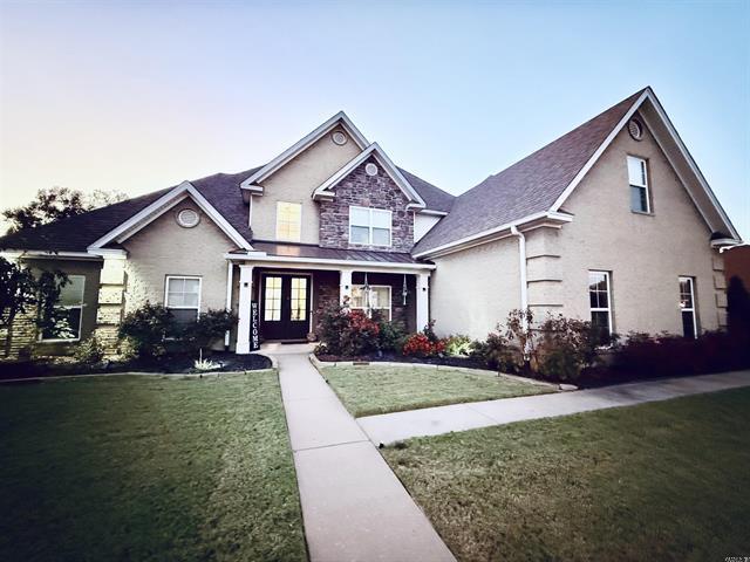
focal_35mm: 14
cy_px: 281
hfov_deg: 102.1
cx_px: 375
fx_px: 303
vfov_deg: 85.7
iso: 1600
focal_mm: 2.22
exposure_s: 1/30
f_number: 2.2
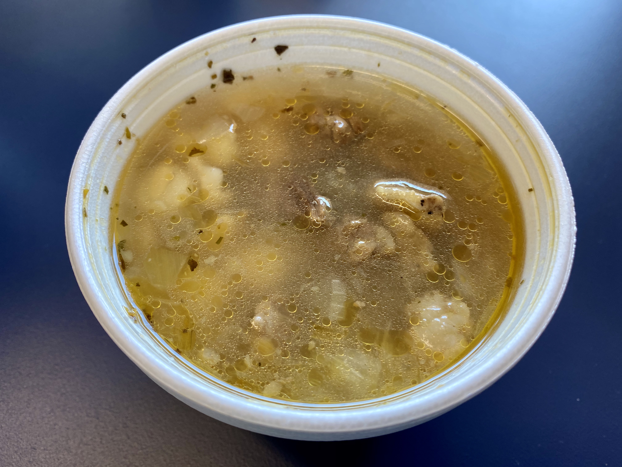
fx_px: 467
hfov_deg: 67.3
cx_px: 311
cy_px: 234
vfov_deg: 53.1
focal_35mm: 26
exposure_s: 1/60
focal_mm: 4.25
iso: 64
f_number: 1.8
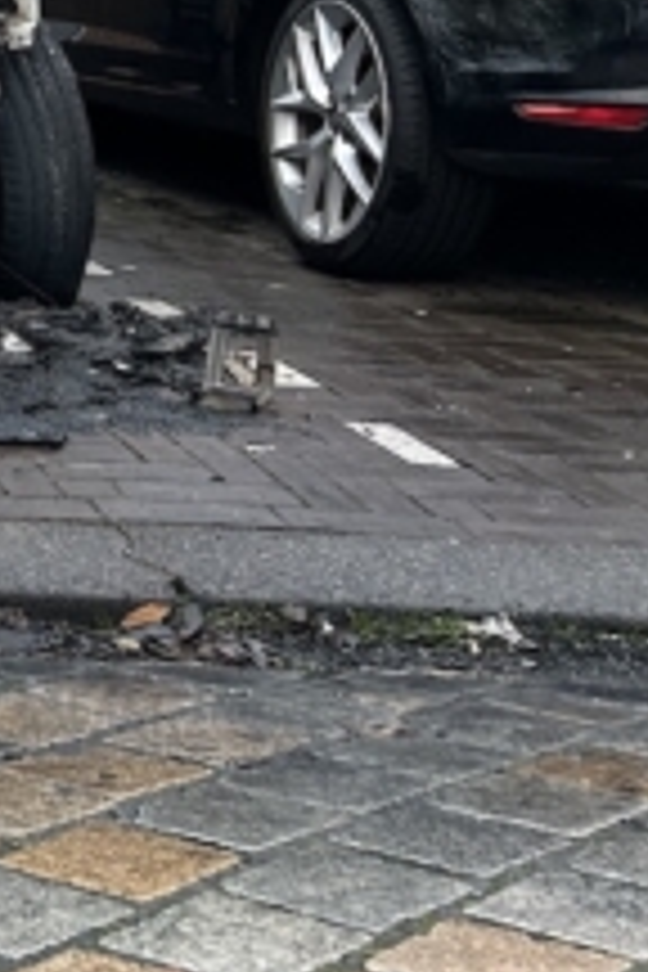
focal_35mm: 96
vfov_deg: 20.5
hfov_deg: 11.5
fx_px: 2592
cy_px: -18
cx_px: -954
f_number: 1.5
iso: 125
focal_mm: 5.7
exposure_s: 1/121
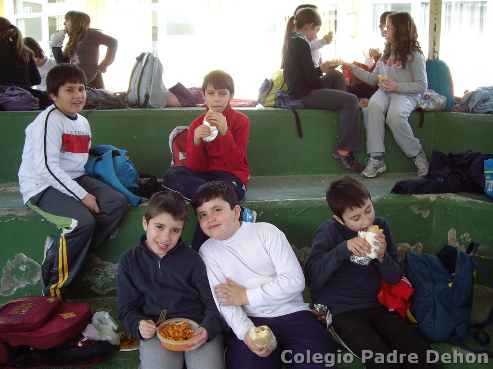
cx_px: 246
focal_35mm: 38
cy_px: 184
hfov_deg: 49.0
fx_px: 541
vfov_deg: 37.7
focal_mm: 6.2
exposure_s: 1/125
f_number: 2.7
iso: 100
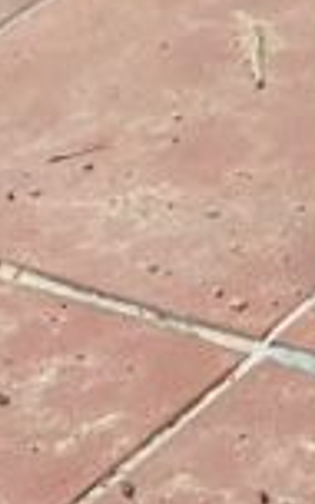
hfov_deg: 5.6
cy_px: -521
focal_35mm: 232
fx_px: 3187
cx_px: 464
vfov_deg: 8.5
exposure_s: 1/122
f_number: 2
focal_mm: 6
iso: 40
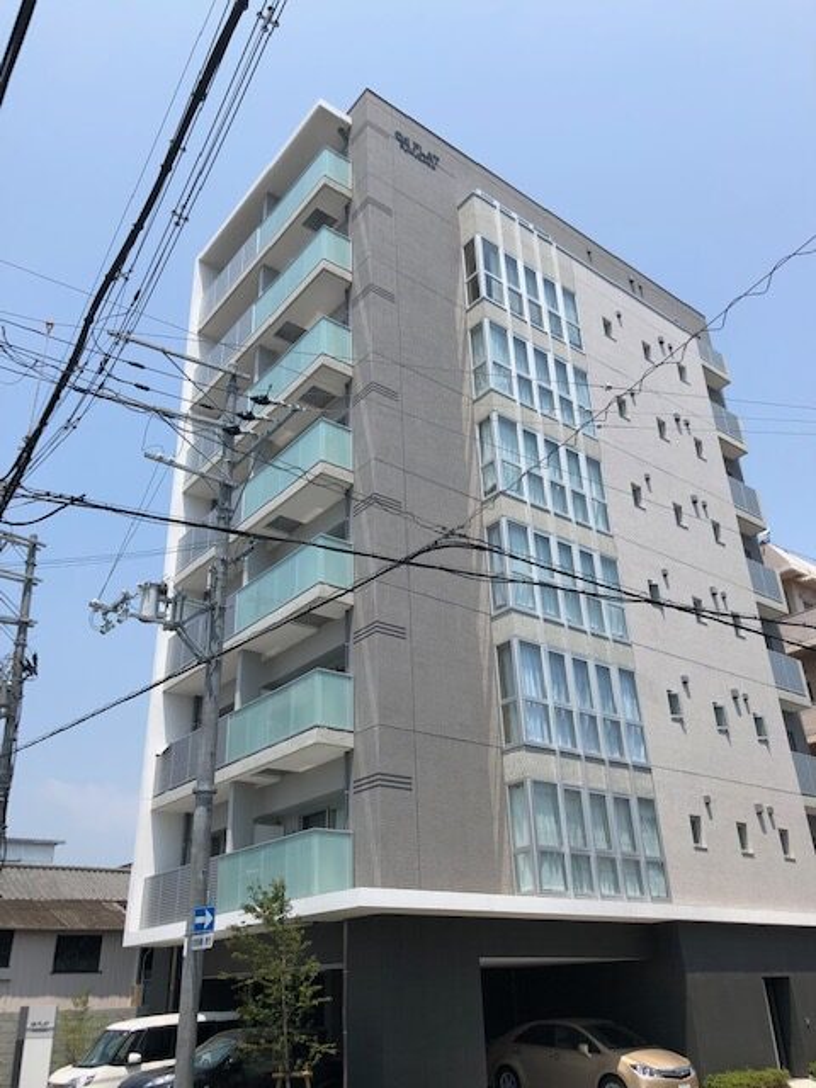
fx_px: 911
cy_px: 544
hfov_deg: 48.2
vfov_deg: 61.7
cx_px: 408
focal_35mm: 29
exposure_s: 1/2183
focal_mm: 3.99
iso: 20
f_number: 1.8
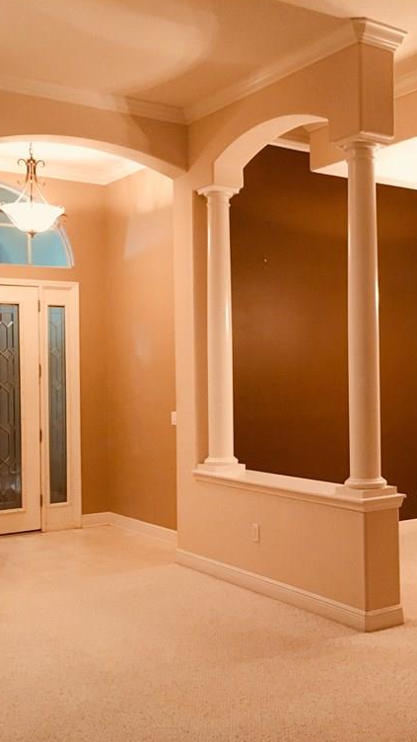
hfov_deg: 27.3
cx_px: 318
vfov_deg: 47.4
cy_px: 371
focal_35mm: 43
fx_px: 845
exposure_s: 1/15
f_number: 2.2
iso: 200
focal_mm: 4.15
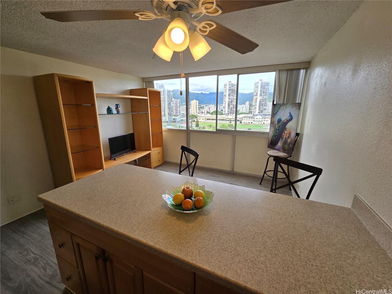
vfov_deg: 89.9
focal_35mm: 13
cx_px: 196
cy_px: 147
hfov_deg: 106.2
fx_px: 147
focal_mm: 2.2
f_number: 2.2
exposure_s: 1/309
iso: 50
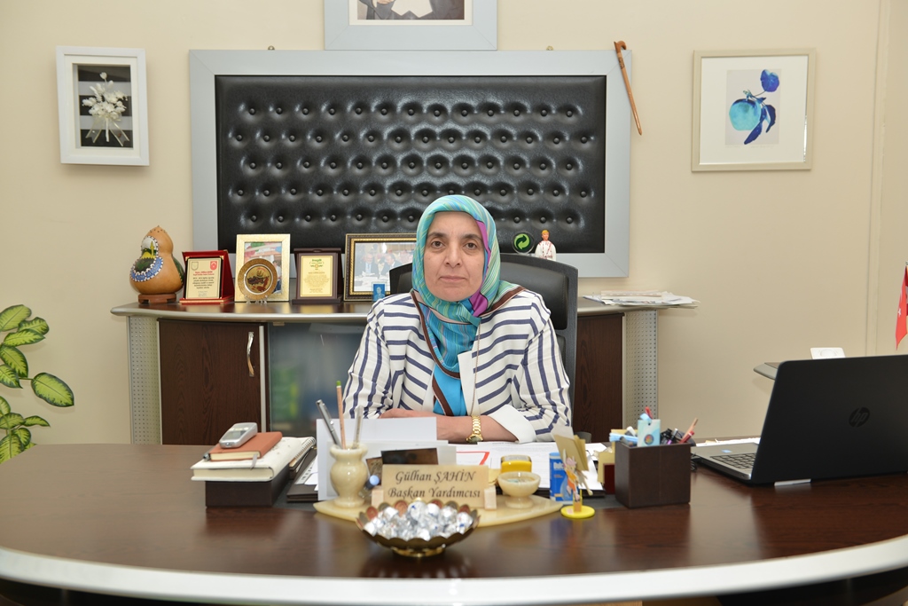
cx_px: 454
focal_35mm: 40
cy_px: 303
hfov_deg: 48.5
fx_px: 1009
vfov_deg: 33.4
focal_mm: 40
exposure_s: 1/250
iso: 160
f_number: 4
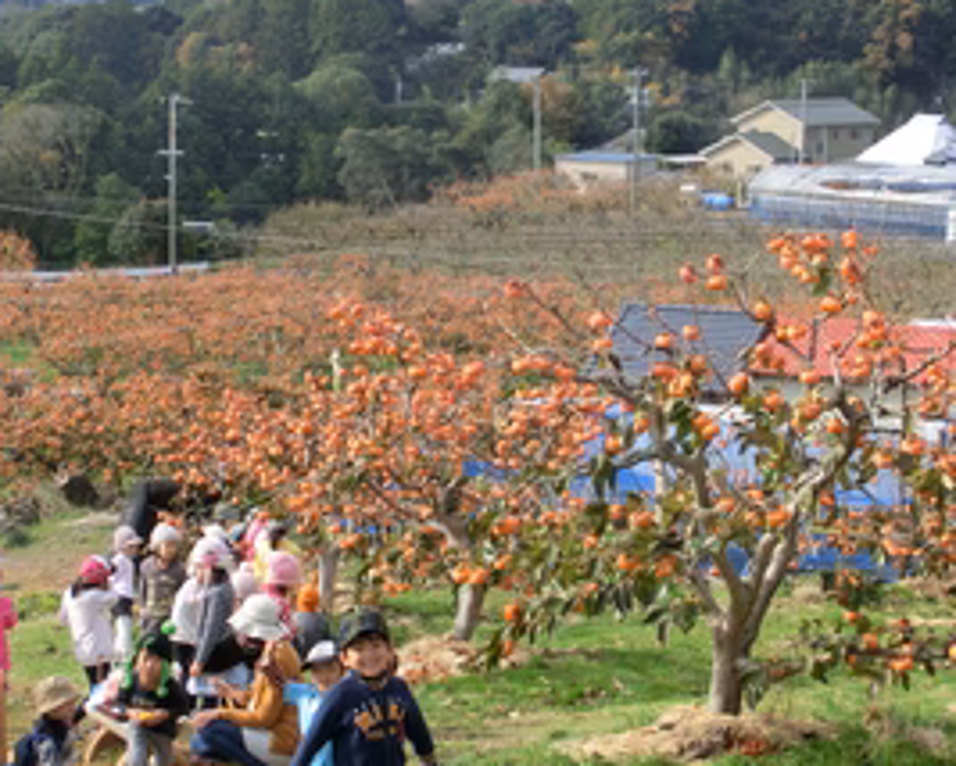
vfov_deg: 16.7
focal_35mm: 92
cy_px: 447
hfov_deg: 20.8
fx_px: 2605
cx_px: 541
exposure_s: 1/320
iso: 100
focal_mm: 11.1
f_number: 4.6
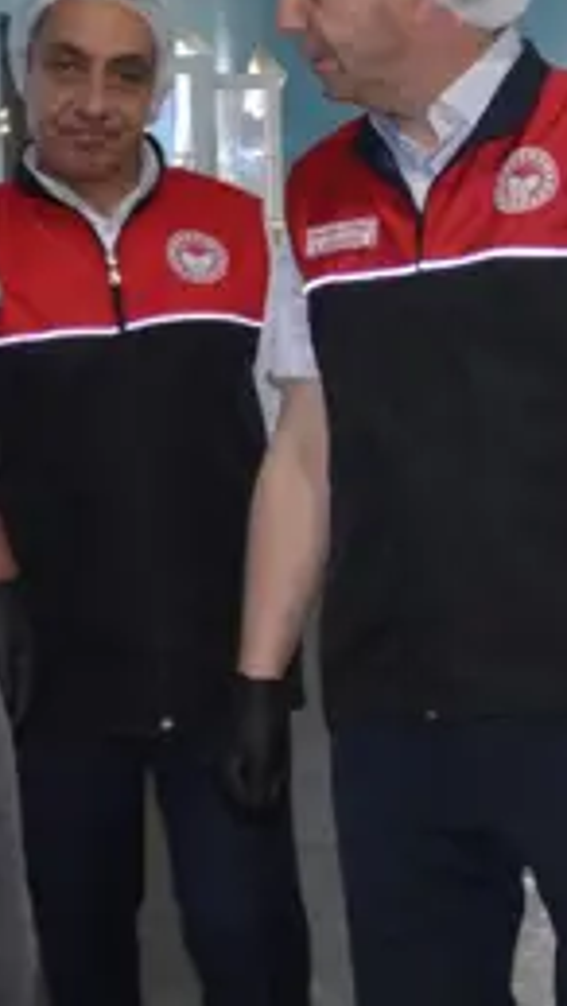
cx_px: 400
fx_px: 2983
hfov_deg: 10.8
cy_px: 645
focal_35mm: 112
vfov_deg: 19.1
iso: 800
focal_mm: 21
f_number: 3.8
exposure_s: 1/60
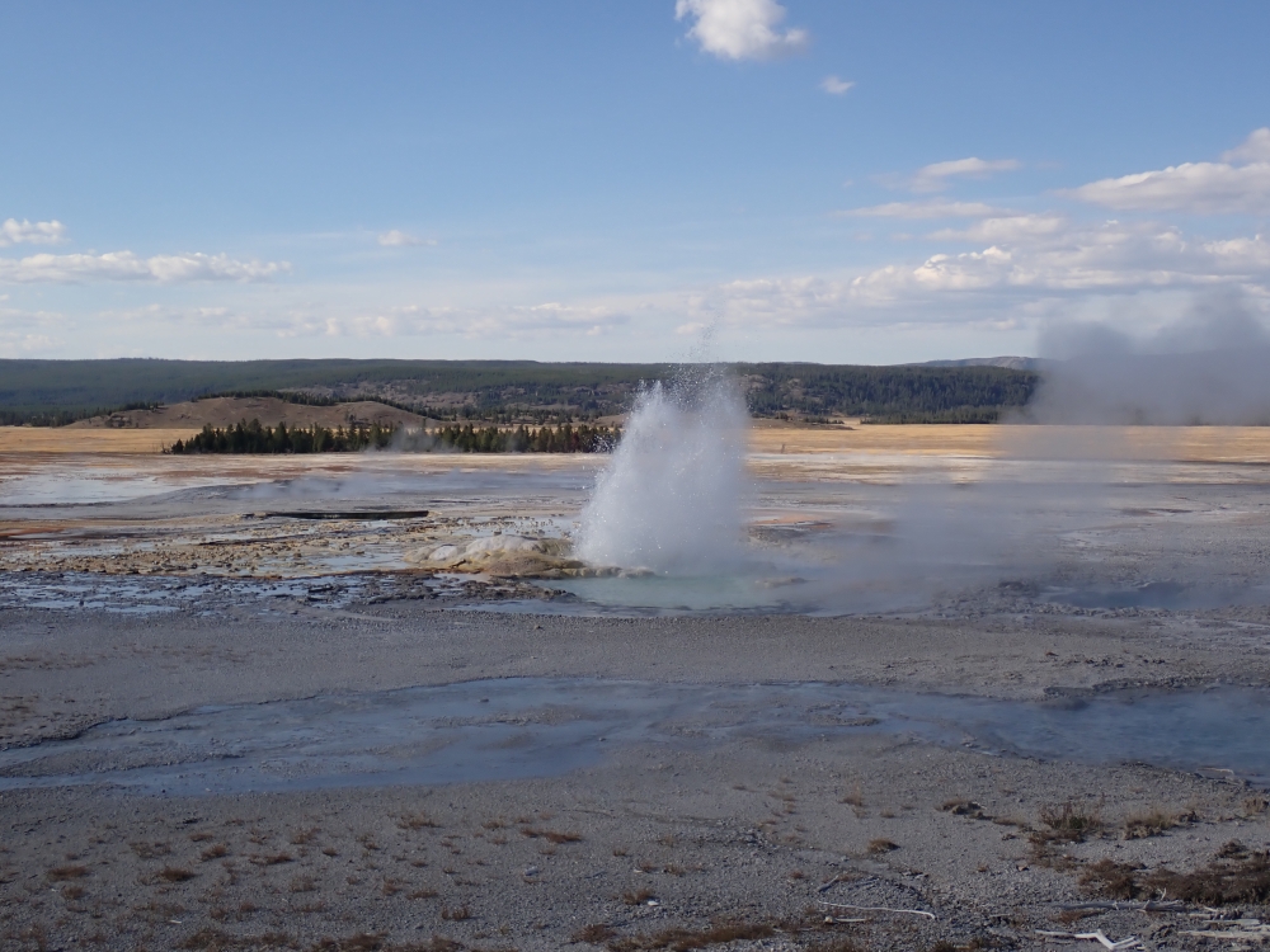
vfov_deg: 29.1
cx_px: 635
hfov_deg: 38.2
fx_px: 1834
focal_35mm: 50
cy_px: 476
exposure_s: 1/800
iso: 100
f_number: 4.5
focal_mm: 9.01
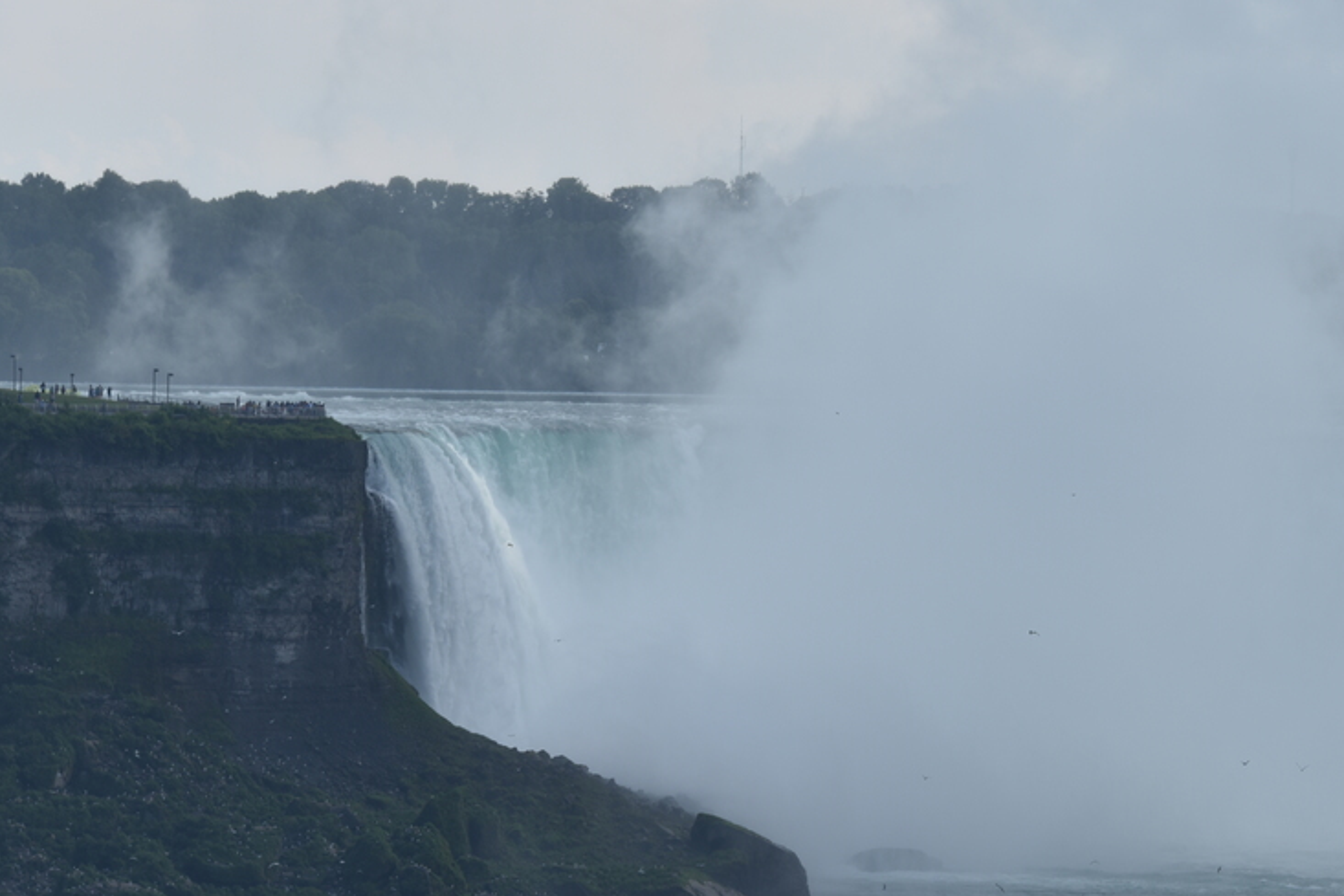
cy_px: 401
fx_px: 7953
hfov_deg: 9.6
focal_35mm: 213
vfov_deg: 6.5
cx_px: 1129
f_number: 9
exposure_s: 1/320
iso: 100
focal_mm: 122
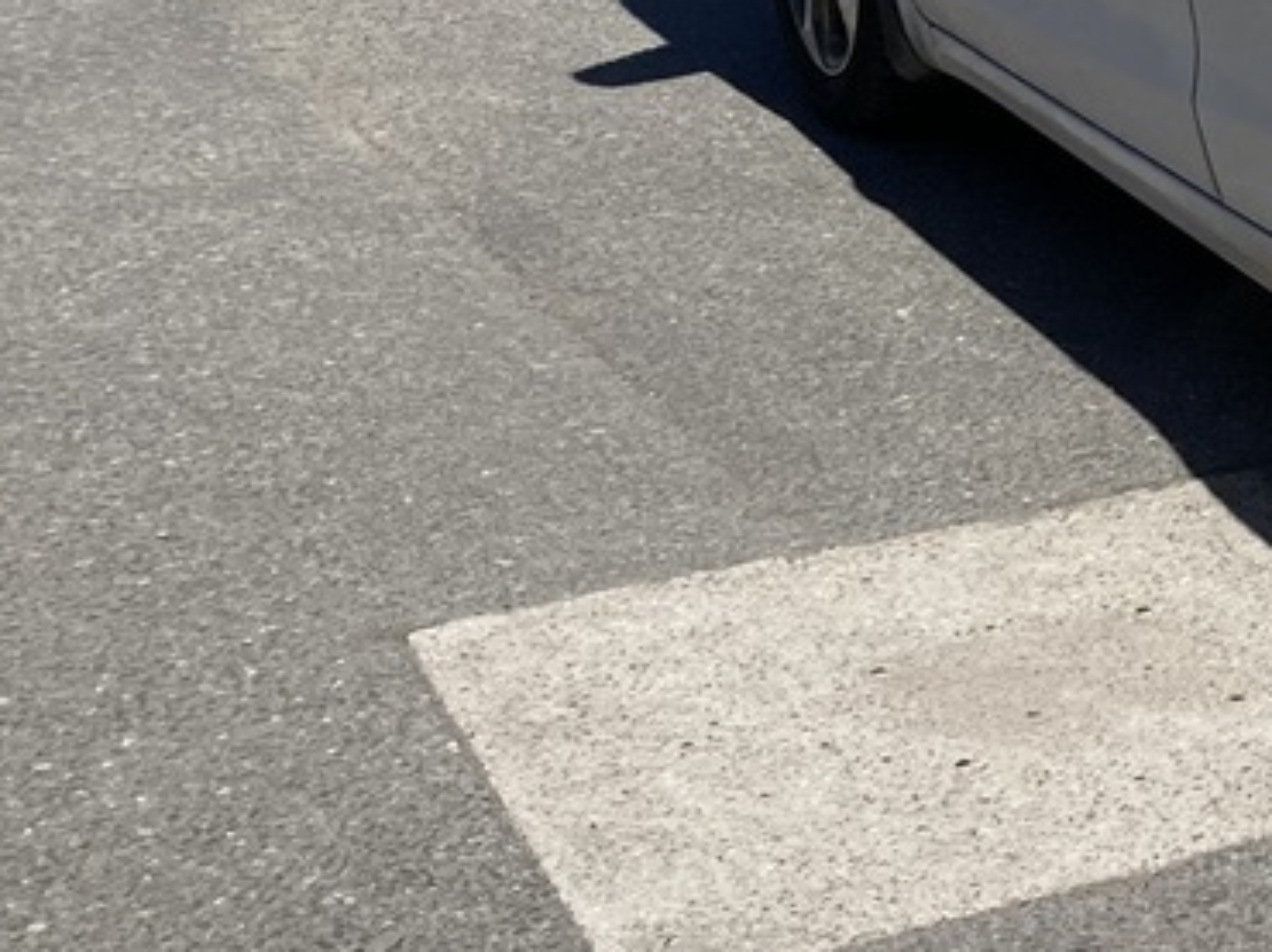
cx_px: 2042
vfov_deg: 13.2
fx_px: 4003
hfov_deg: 16.1
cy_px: -223
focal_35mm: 109
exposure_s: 1/4000
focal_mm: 3.99
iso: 20
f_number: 1.8
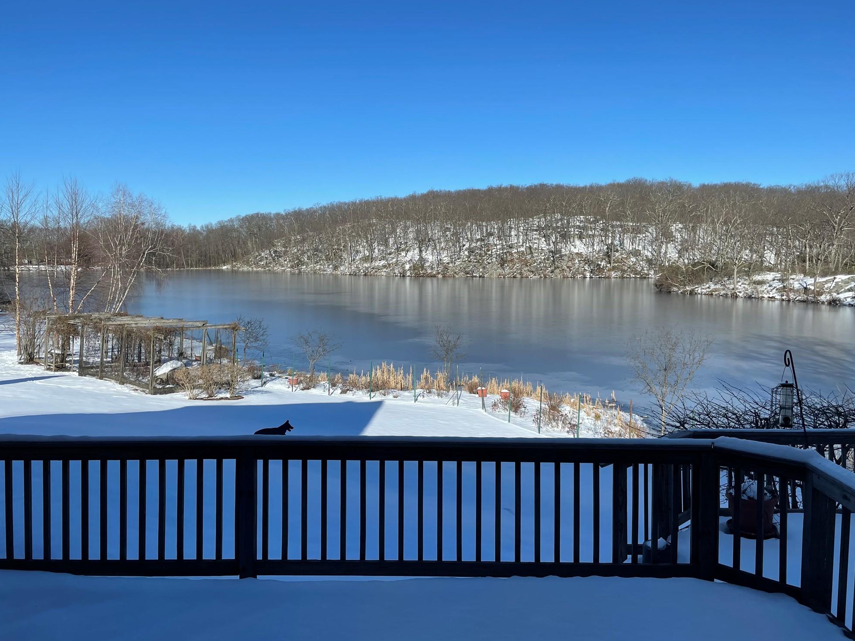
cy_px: 310
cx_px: 432
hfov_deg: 65.3
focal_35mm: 27
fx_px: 667
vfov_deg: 51.3
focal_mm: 4.2
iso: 32
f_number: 1.6
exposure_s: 1/3300
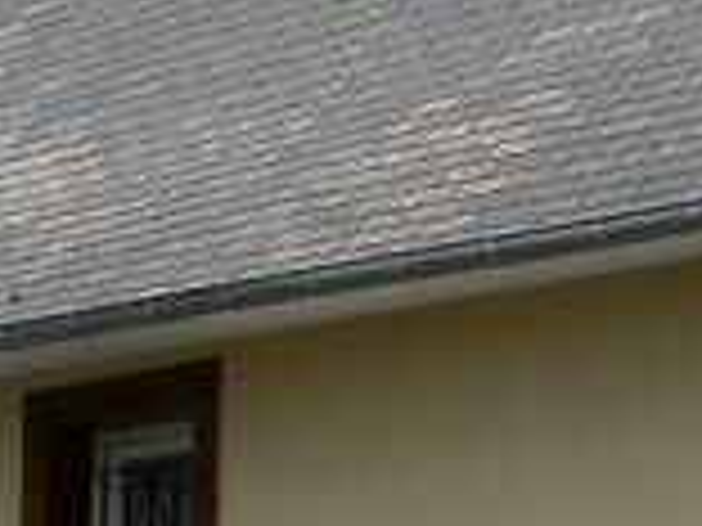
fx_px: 3366
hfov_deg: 11.9
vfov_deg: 8.9
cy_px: 530
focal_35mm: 166
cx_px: 414
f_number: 7.5
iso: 100
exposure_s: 1/523
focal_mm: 7.85
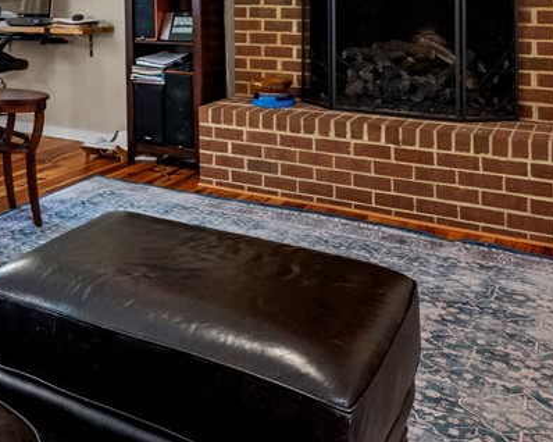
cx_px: 111
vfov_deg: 31.8
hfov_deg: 41.1
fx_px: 704
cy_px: -11
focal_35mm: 43
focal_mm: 16.8
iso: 1250
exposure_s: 1/6
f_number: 9
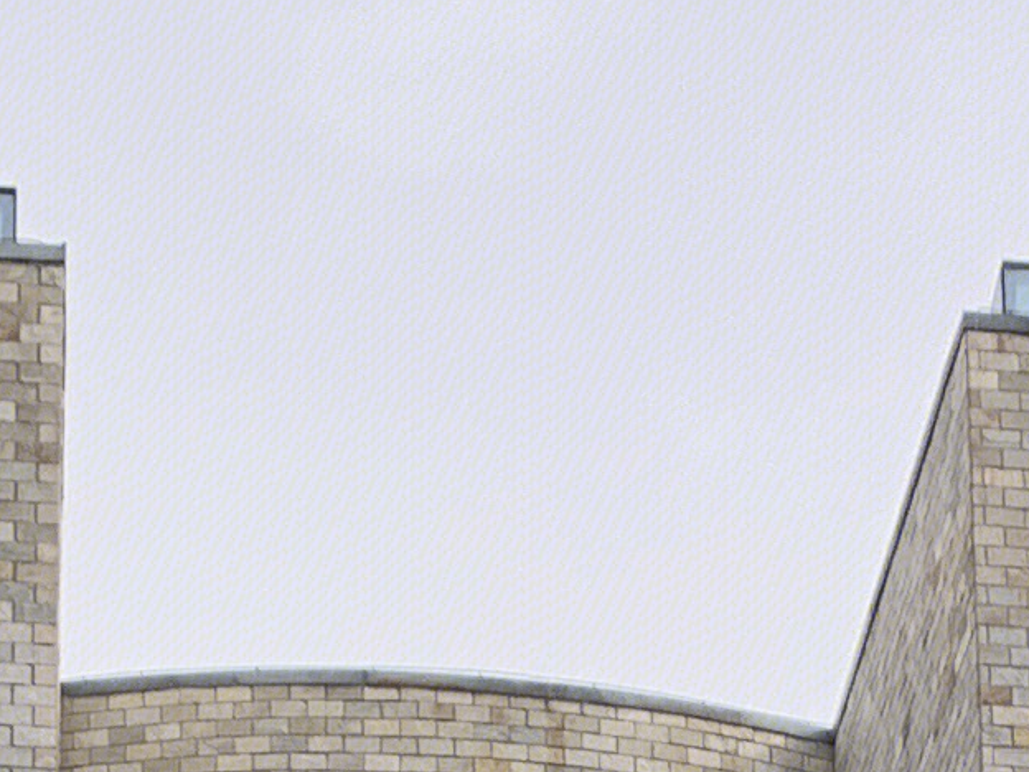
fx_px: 4994
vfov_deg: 7.9
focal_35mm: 168
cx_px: 734
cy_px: 2135
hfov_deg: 11.7
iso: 25
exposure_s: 1/1176
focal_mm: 4.25
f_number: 1.8
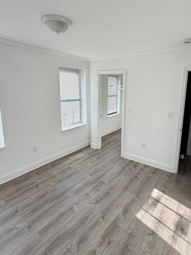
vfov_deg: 81.4
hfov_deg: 65.3
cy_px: 113
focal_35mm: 20
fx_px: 147
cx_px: 115
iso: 40
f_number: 2.2
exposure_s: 1/148
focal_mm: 2.22
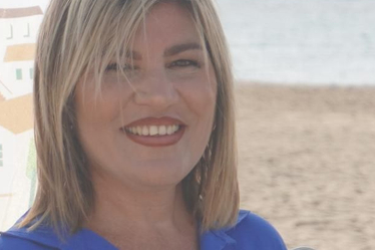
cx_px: 440
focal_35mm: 321
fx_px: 3342
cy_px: 123
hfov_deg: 6.4
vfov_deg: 4.3
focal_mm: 50
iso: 100
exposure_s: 1/400
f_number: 5.6
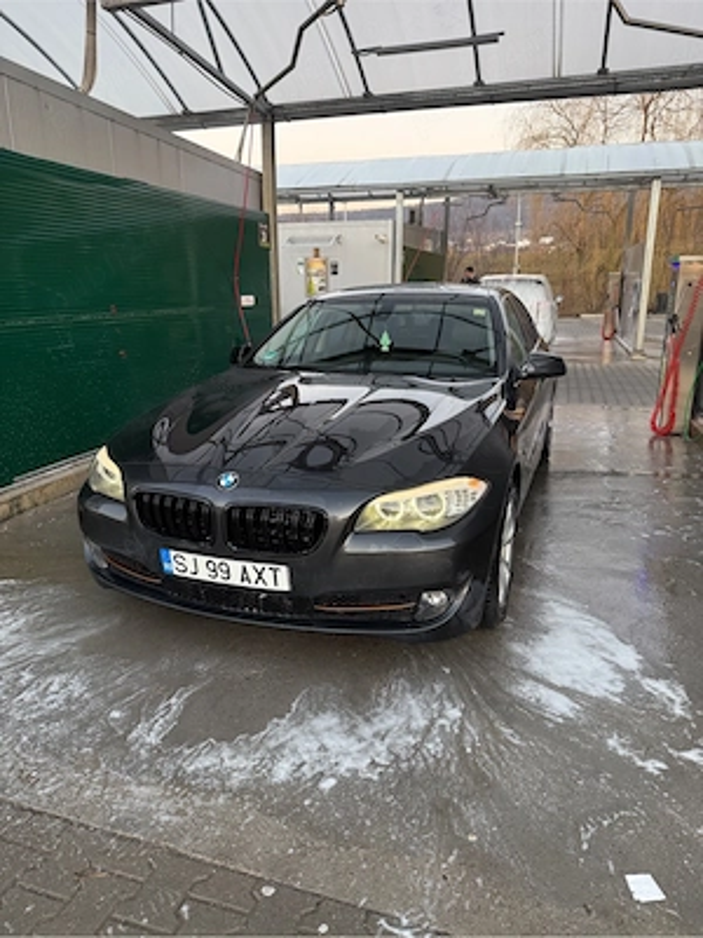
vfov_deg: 71.6
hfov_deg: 56.8
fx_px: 650
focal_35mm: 24
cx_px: 352
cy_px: 469
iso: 200
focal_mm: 6.76
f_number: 1.78
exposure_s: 1/97
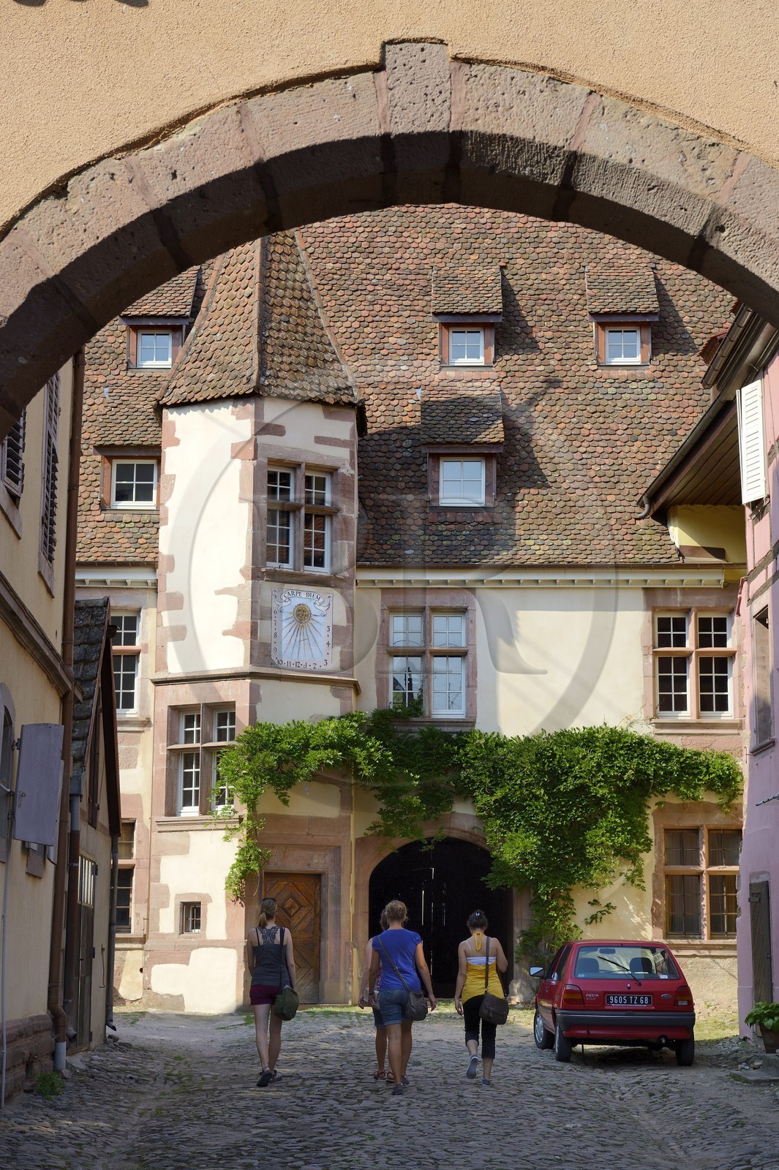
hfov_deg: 19.4
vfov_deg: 28.9
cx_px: 390
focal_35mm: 70
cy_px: 585
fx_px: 2274
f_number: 9
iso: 200
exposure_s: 1/250
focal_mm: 70
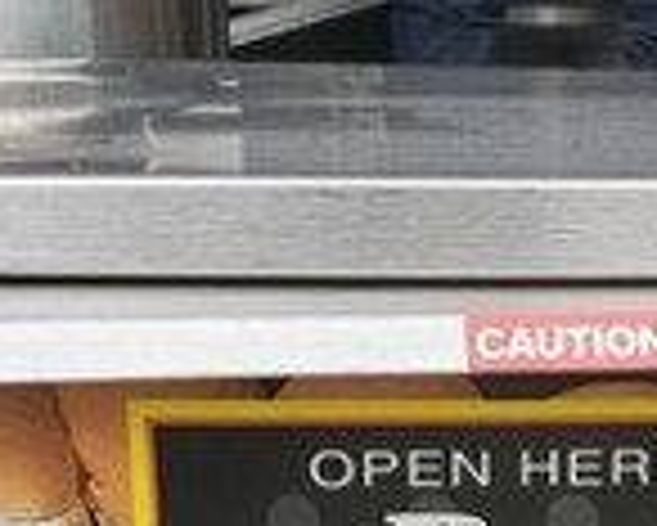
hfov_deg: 17.9
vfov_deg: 13.9
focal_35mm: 106
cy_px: 701
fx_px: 2063
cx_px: 572
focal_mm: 4.3
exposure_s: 1/330
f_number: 2.4
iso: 50
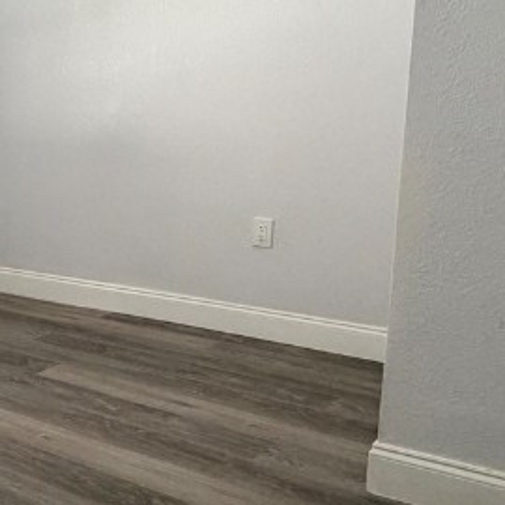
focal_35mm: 47
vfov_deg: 36.0
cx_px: -75
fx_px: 776
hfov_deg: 31.3
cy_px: 236
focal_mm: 2.22
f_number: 2.2
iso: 250
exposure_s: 1/121
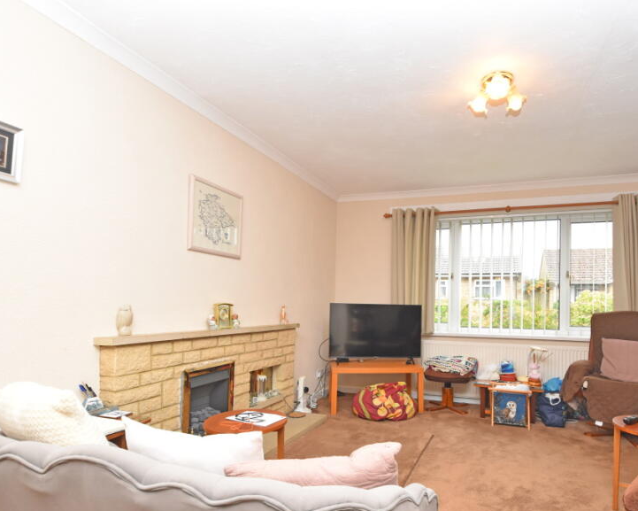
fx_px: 378
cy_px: 302
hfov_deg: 79.6
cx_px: 378
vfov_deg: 67.6
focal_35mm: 20
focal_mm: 10
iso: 800
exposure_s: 1/200
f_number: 5
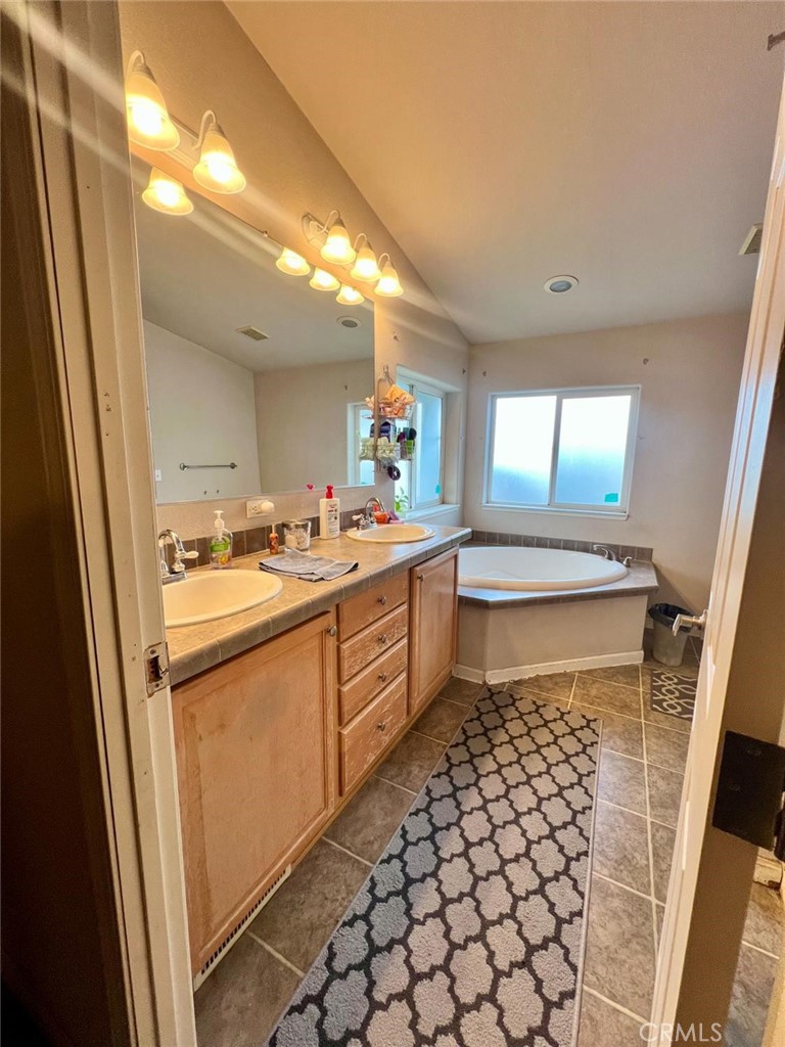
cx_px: 392
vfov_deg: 106.2
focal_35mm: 13
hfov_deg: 89.9
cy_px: 524
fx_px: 393
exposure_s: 1/120
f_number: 1.8
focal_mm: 1.57
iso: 80
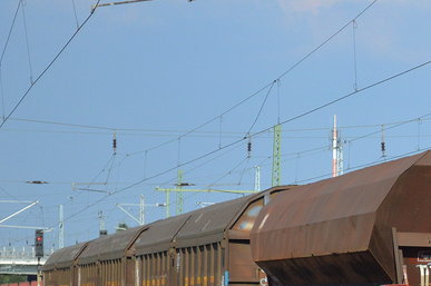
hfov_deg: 9.0
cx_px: 650
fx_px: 2666
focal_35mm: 223
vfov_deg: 6.1
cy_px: 220
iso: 400
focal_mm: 48
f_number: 5.6
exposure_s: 1/1600
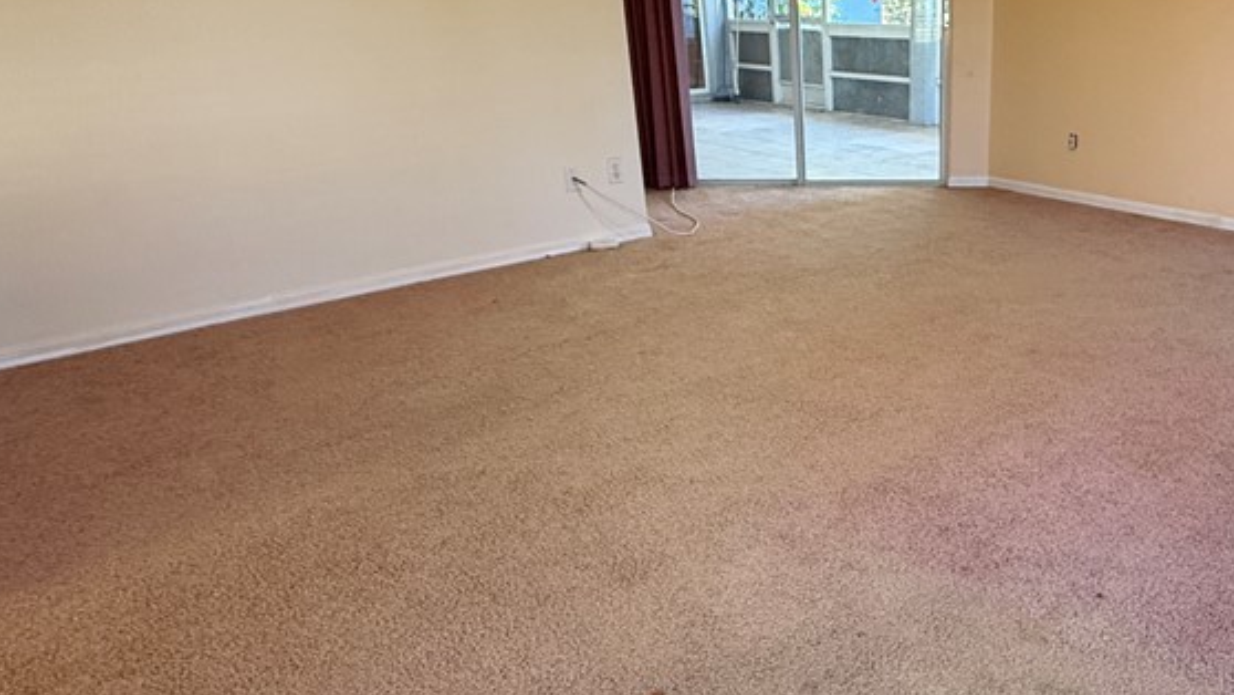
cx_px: 920
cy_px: 343
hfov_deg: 64.0
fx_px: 916
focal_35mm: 28
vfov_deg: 41.5
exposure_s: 1/60
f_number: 2.2
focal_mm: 2.22
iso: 250
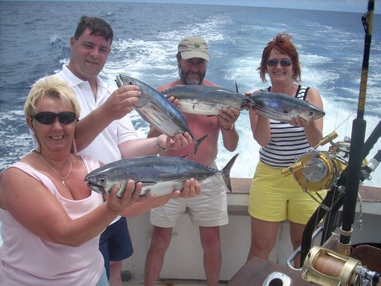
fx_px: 407
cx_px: 190
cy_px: 143
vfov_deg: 38.6
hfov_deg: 50.2
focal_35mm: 37
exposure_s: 1/285
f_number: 5.6
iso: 64
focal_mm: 6.2
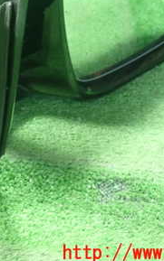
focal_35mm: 66
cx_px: -5
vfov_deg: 30.5
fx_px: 471
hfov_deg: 19.1
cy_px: 61
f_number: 2.3
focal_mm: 5.5
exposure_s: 1/60
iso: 800
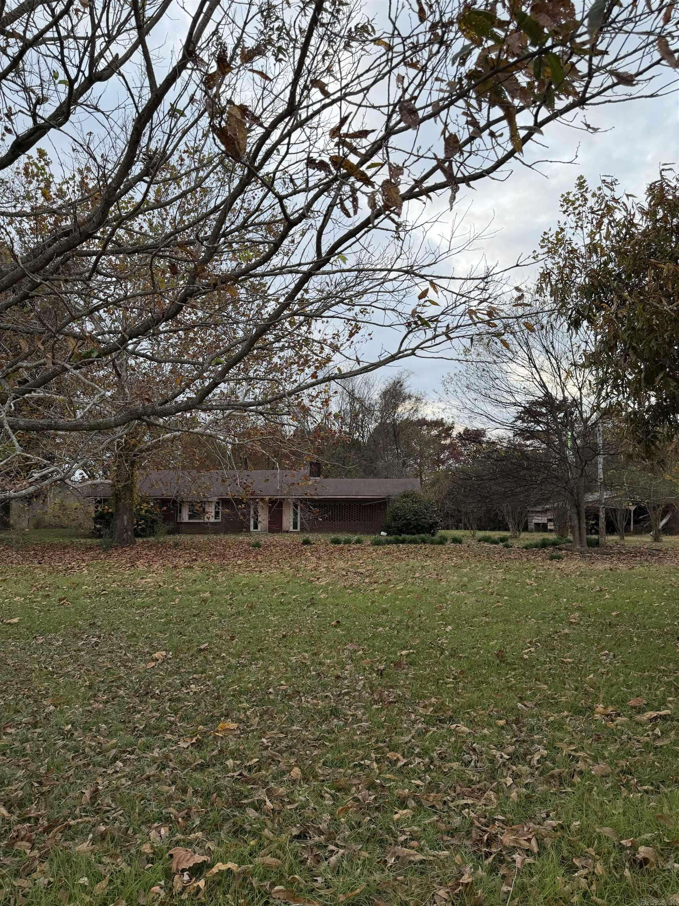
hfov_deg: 56.8
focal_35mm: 24
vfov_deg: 71.6
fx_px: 628
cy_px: 453
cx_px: 340
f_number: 1.78
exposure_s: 1/121
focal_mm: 6.76
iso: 200
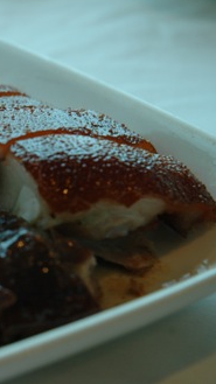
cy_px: 191
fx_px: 1701
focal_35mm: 167
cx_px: -51
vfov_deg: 12.9
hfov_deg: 7.2
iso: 200
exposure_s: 1/30
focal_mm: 70
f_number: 6.3
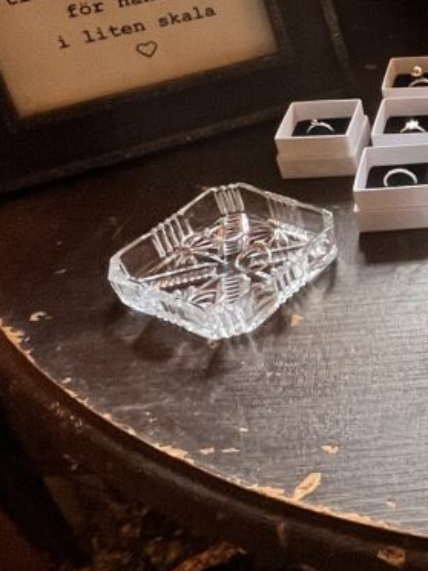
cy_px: 176
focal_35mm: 54
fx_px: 890
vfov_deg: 35.1
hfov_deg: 21.5
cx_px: 683
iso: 200
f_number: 1.8
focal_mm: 1.57
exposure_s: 1/50
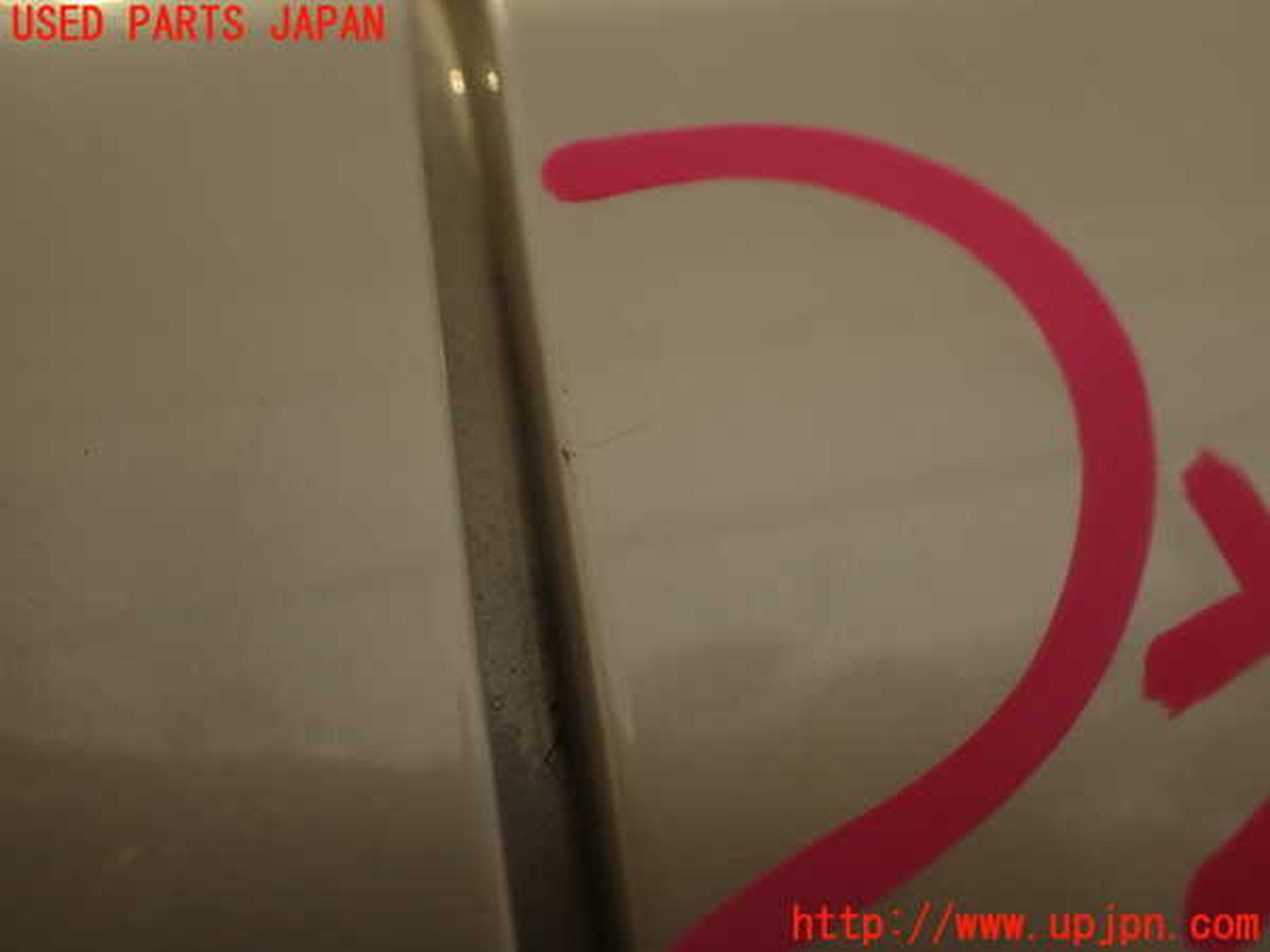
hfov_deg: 56.8
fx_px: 1174
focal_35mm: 32
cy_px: 476
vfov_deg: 44.2
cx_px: 635
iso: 100
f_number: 2.4
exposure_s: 1/100
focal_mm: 5.79
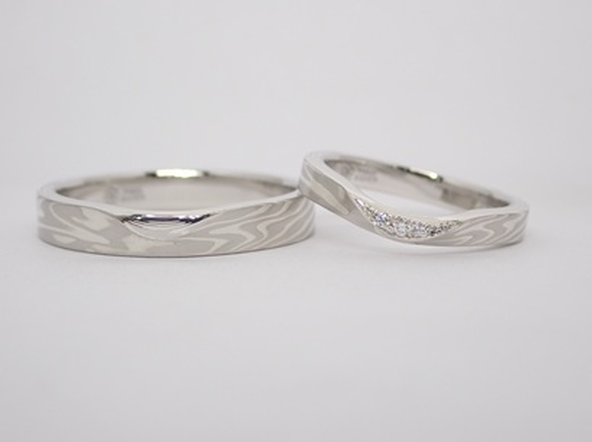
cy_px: 204
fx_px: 1452
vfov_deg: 17.3
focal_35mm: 85
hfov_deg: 23.0
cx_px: 280
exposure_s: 1/125
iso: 200
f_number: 4.1
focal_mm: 13.65
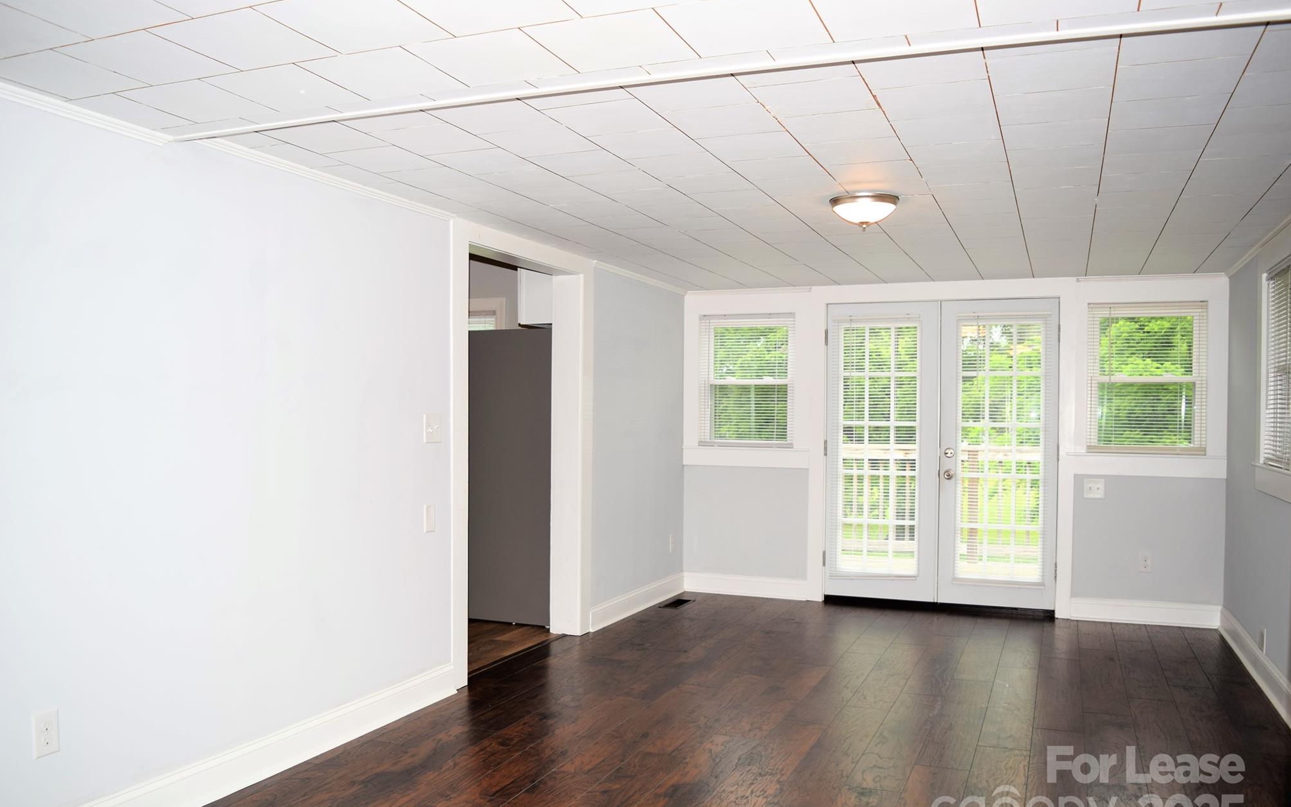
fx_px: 985
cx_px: 637
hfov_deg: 66.5
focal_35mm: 28
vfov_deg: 44.5
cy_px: 429
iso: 100
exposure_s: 1/60
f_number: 3.5
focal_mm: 18
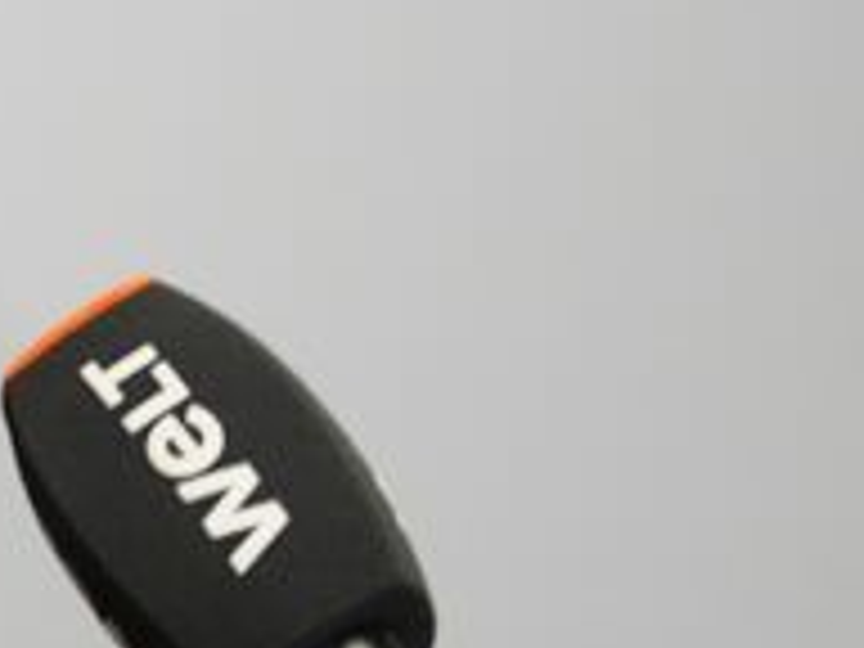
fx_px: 16448
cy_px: -245
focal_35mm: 659
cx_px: -1318
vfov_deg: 2.3
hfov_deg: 3.0
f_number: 2.8
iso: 3200
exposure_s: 1/640
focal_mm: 134
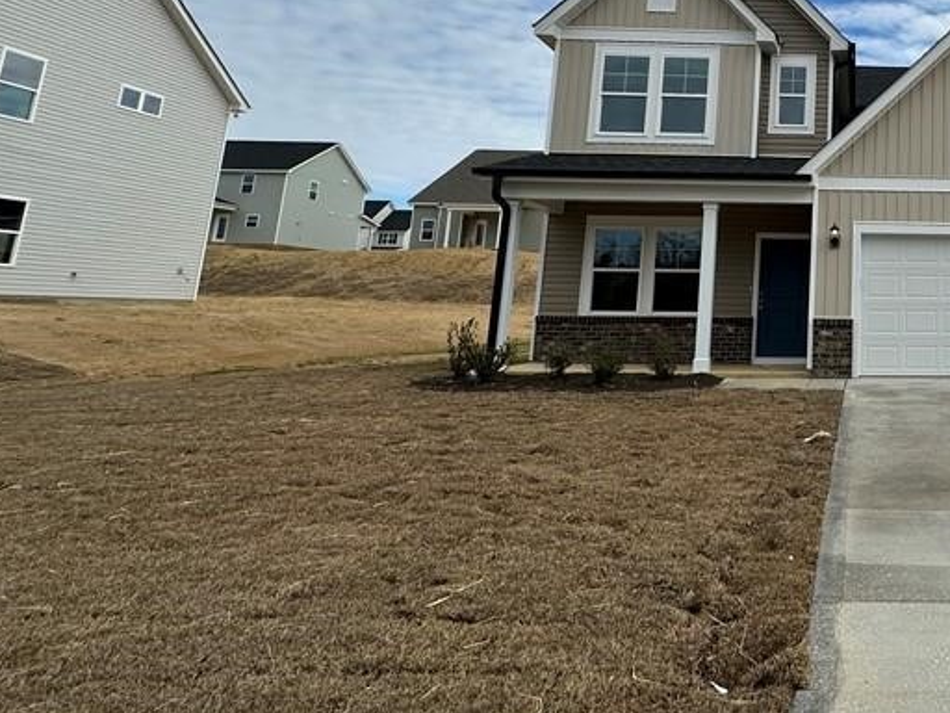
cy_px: 167
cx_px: 907
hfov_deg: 52.9
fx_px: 768
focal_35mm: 28
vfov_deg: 47.6
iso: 50
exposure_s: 1/2817
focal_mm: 2.22
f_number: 2.2
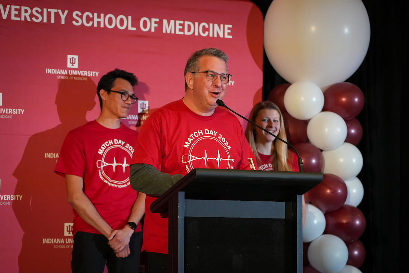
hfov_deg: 16.4
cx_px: 204
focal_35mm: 125
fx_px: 1420
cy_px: 136
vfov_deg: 11.0
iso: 5000
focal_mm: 125
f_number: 5
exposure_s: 1/250
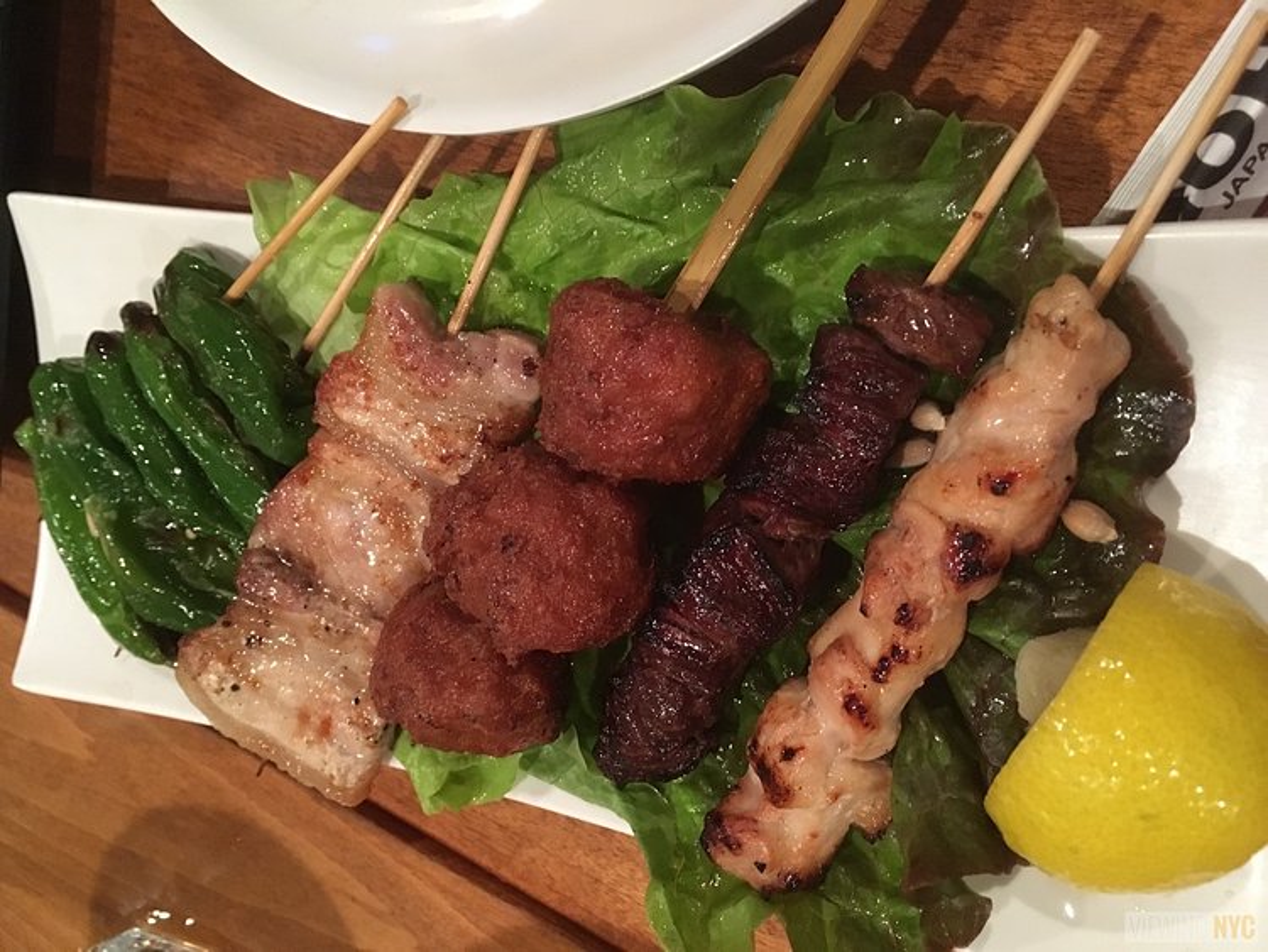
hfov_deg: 61.6
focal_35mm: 29
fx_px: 1063
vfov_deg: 48.3
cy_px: 476
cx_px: 634
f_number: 2.2
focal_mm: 4.15
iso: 320
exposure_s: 1/15
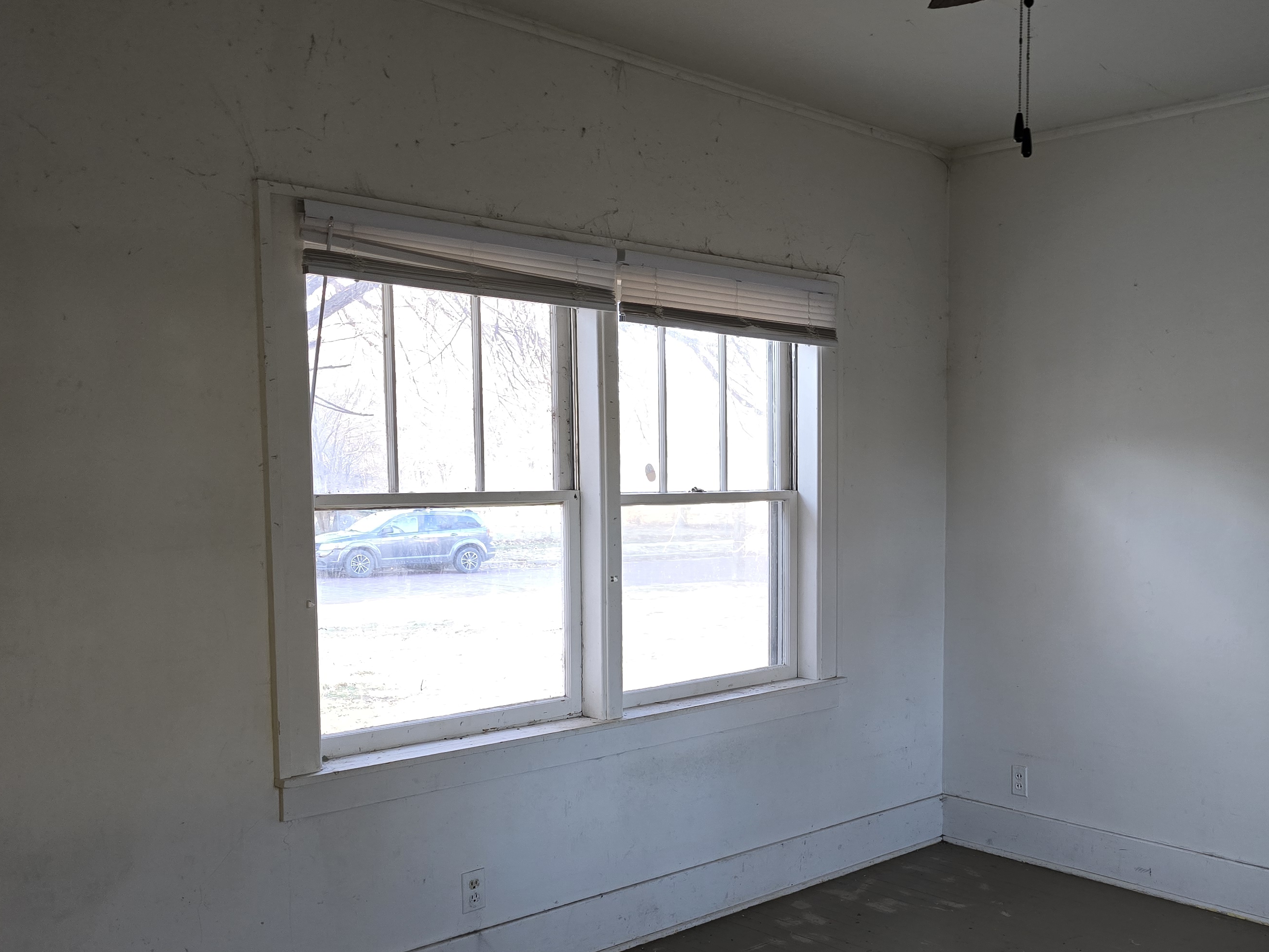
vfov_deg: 40.4
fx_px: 1283
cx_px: 898
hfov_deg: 51.1
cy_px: 593
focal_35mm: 35
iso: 125
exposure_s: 1/40
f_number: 1.7
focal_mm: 6.3
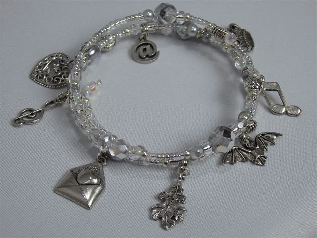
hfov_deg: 29.4
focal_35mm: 66
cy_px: 119
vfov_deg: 22.3
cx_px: 158
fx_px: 604
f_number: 4.4
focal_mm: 11.9
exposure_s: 1/100
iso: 125
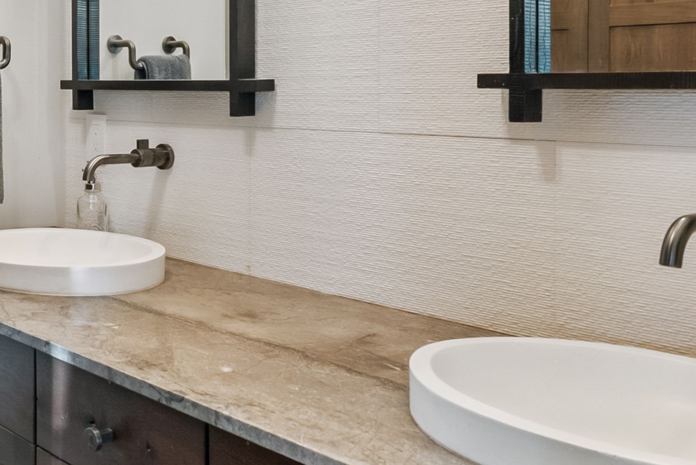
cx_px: 45
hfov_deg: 39.7
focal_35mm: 45
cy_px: 72
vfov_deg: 29.0
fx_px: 870
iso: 800
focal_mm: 14
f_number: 7.1
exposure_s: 1/40
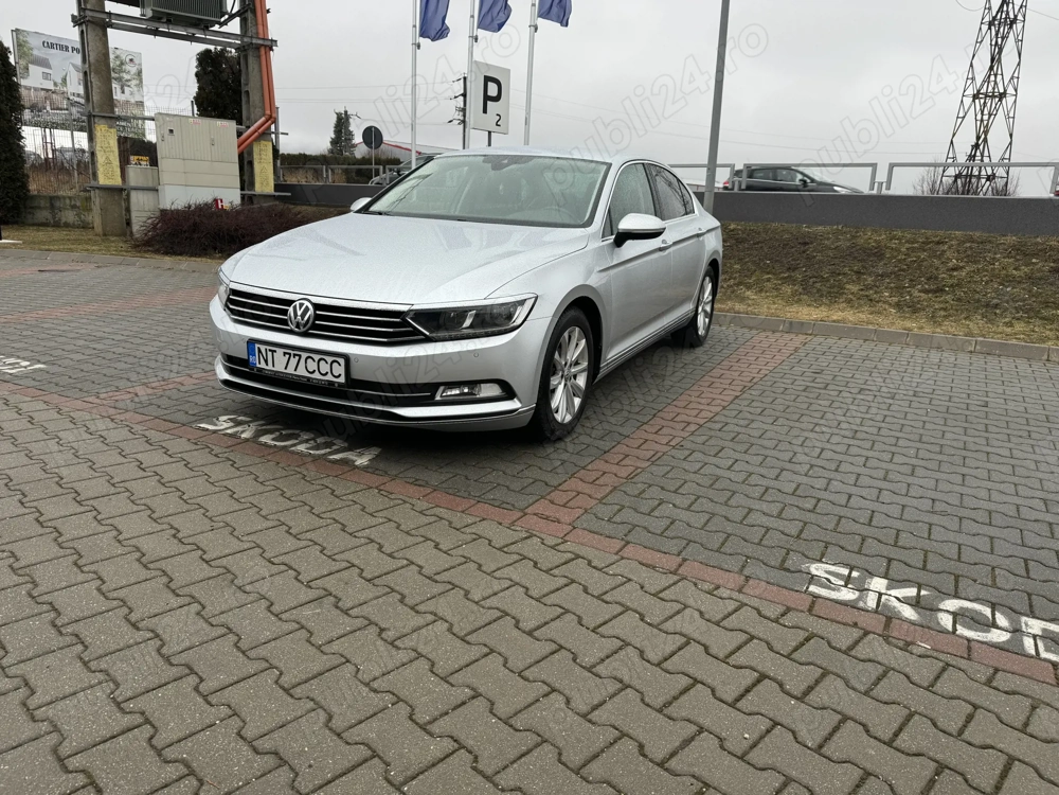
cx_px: 530
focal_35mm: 24
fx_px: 734
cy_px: 398
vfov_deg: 56.8
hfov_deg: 71.6
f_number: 1.78
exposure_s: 1/488
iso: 80
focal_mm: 6.76
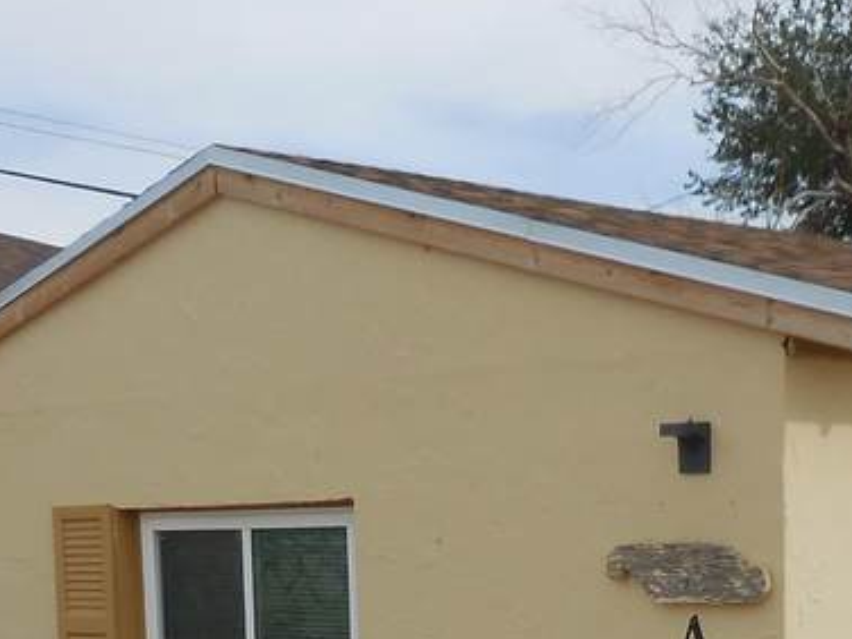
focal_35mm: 85
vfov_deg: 16.5
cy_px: 809
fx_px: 2092
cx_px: 487
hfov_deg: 23.0
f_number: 3.7
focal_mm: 4.5
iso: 125
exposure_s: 1/1000
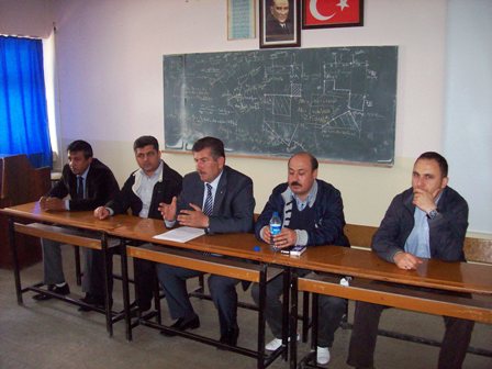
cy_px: 184
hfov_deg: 51.4
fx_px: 512
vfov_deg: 39.7
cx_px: 246
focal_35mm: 36
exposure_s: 1/64
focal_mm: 6
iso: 140
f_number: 2.7
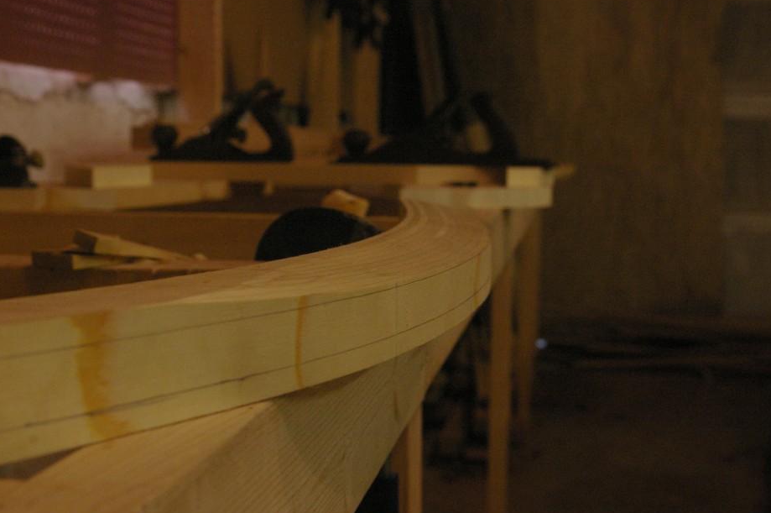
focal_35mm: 62
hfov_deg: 32.4
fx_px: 1327
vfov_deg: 21.9
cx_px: 389
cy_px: 267
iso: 1600
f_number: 8
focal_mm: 38
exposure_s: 1/20
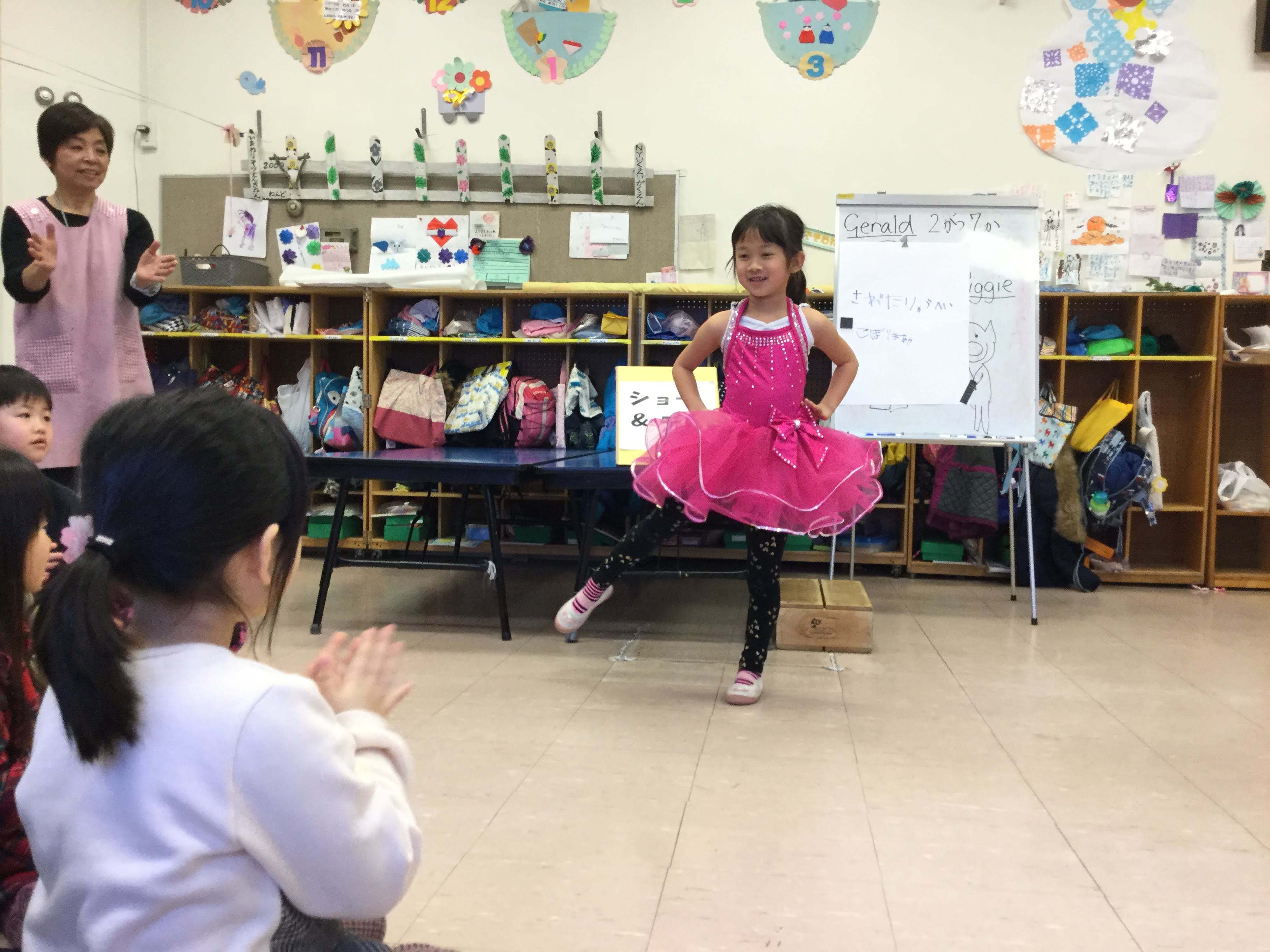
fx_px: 1137
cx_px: 635
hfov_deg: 58.4
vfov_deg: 45.4
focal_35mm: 31
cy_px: 476
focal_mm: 3.3
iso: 50
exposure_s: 1/30
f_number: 2.4
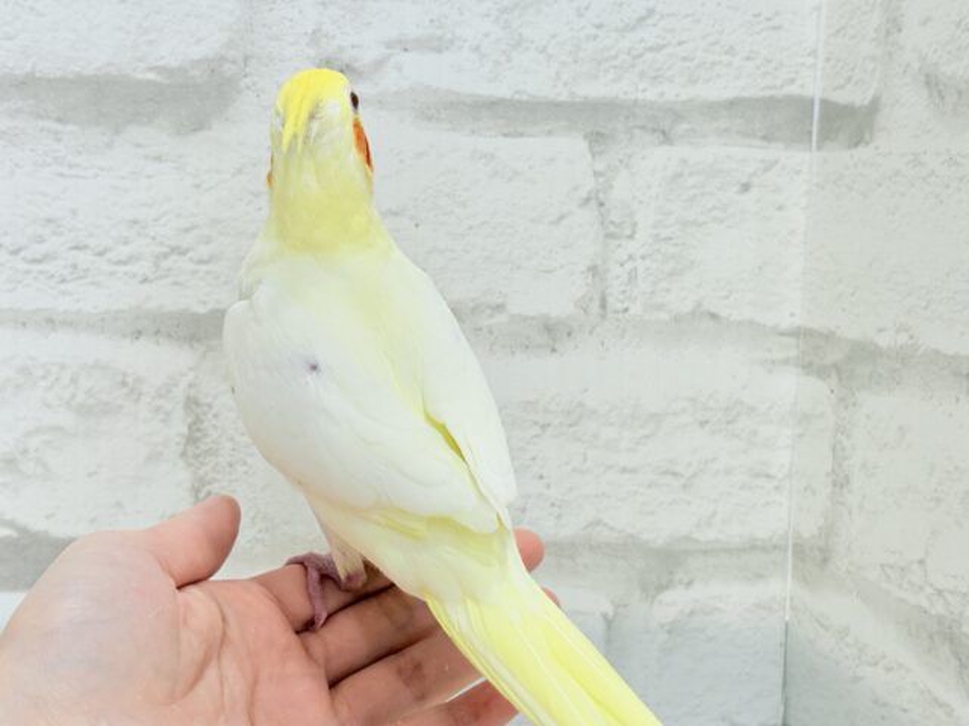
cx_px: 484
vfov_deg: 28.0
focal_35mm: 52
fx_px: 1456
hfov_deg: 36.8
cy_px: 363
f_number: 1.6
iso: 64
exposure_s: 1/100
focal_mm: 5.96
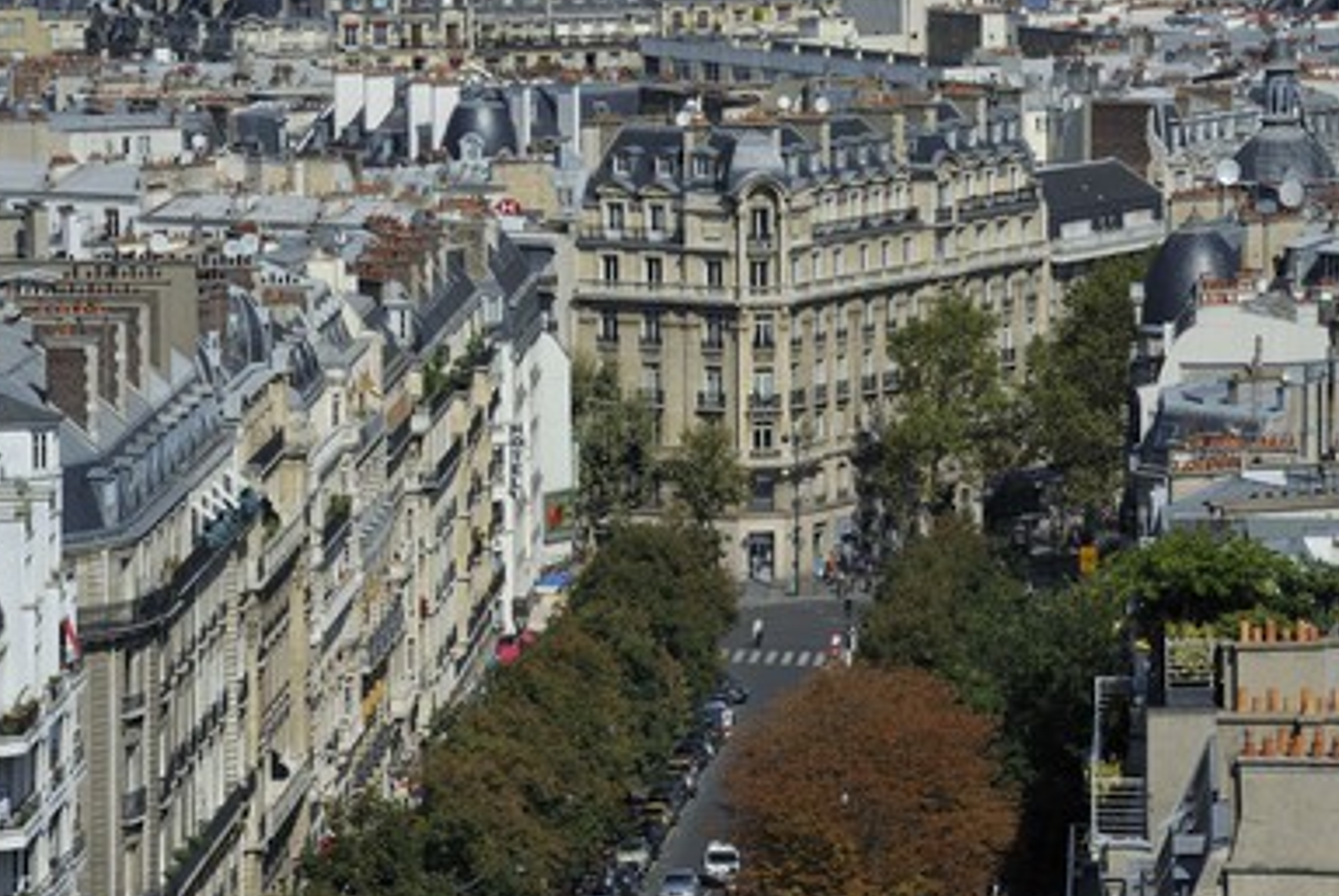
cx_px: 622
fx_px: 8118
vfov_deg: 6.3
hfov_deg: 9.4
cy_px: 432
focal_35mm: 218
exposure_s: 1/250
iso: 200
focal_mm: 200
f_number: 14
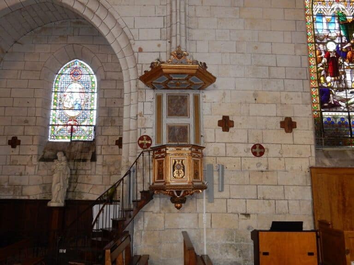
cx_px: 177
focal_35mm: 30
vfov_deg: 46.8
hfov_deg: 60.0
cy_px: 132
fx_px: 307
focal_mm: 5.4
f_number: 4
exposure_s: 1/30
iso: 500
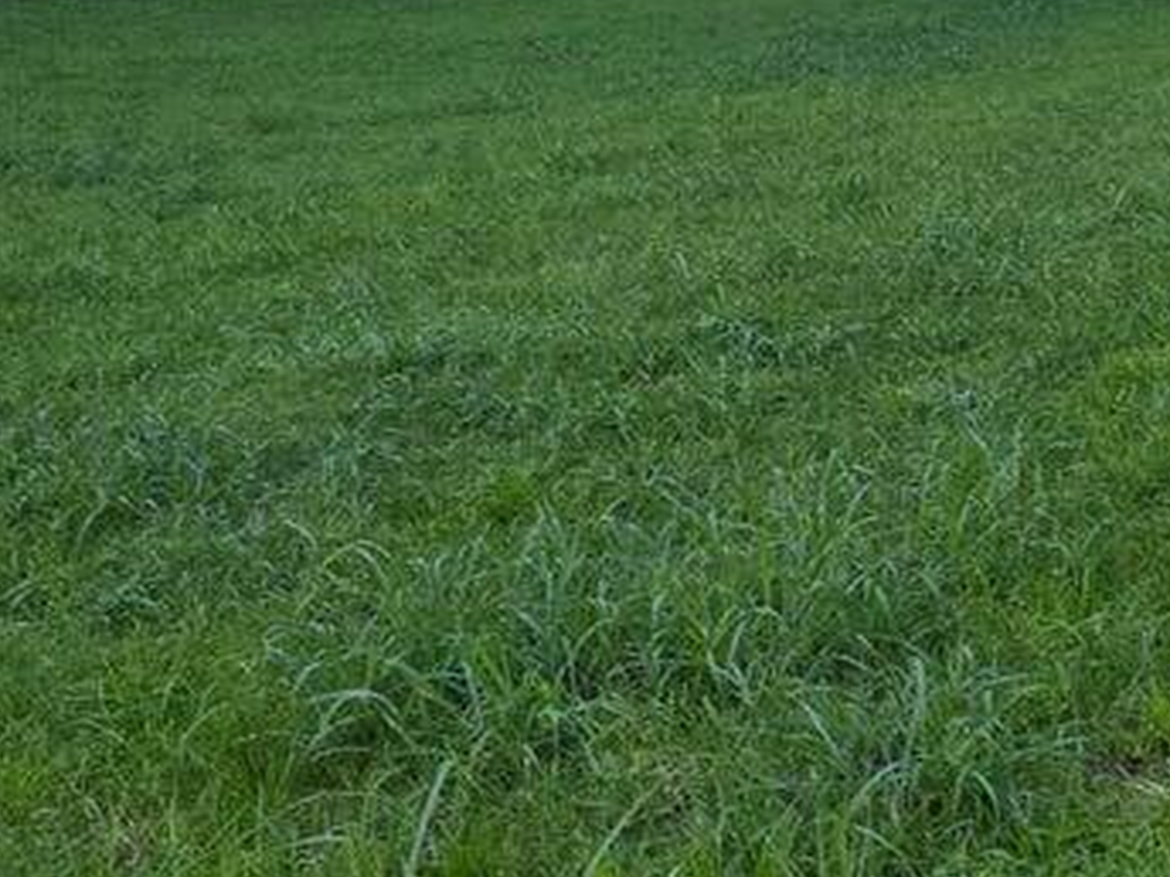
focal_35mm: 57
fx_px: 1927
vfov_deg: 24.5
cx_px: 849
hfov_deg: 33.2
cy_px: 10
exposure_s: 1/129
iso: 12
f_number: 1.7
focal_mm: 6.3
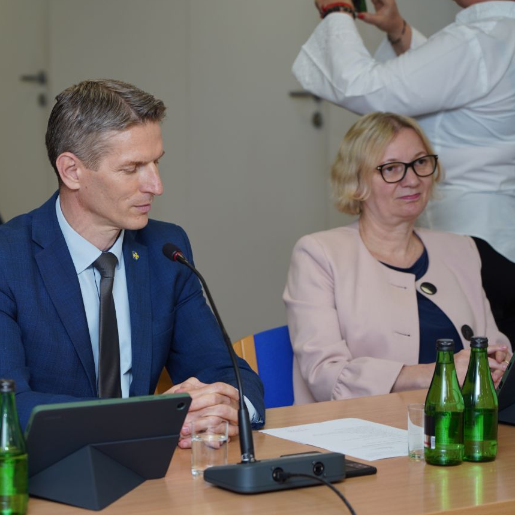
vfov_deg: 12.9
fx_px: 2272
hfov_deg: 12.9
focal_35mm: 135
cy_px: 256
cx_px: 128
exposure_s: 1/100
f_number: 4
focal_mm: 105
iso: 200
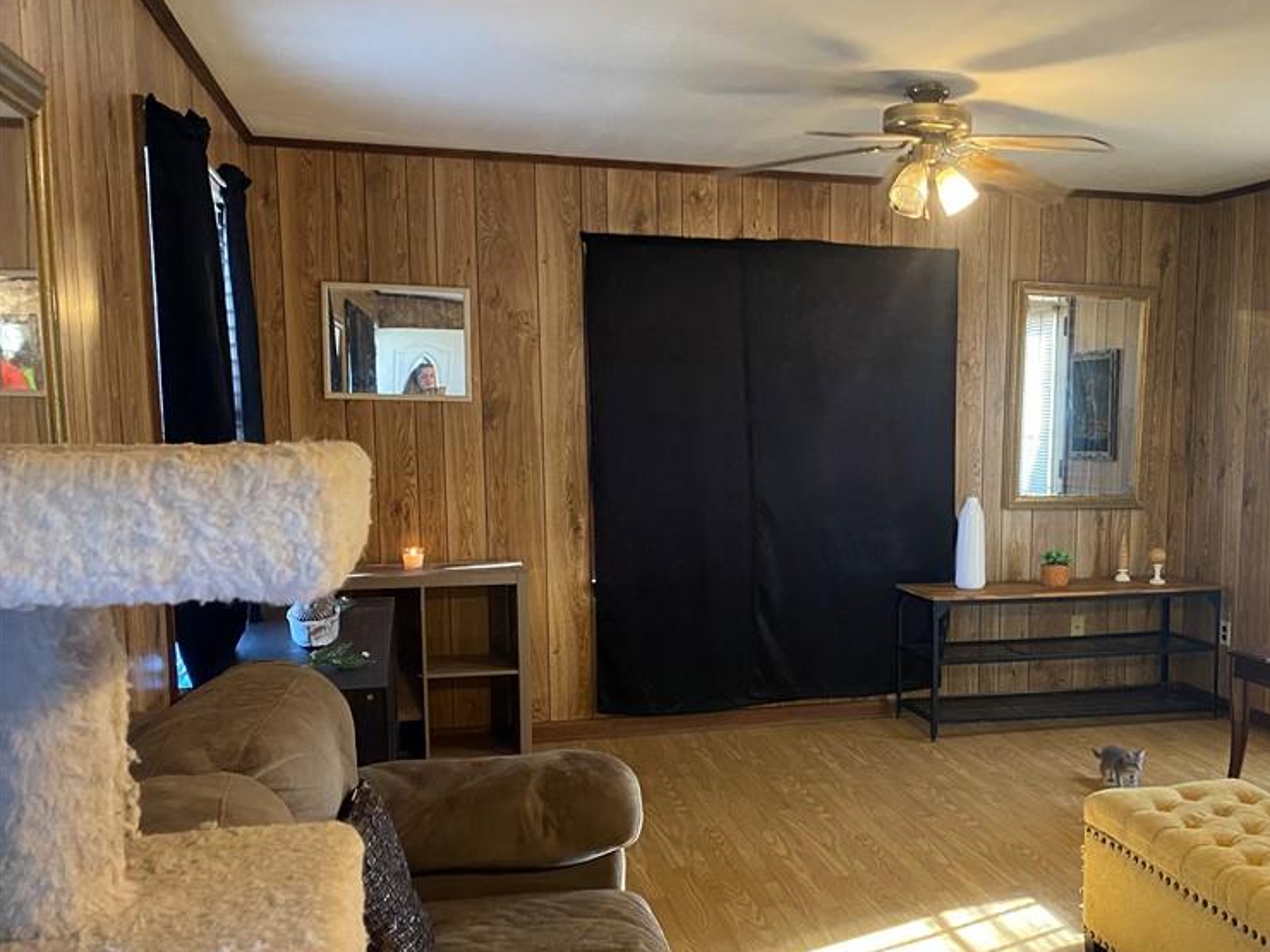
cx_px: 875
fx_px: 1321
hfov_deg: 50.2
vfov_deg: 39.4
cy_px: 583
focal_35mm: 36
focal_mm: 4.25
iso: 320
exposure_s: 1/60
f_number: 1.8
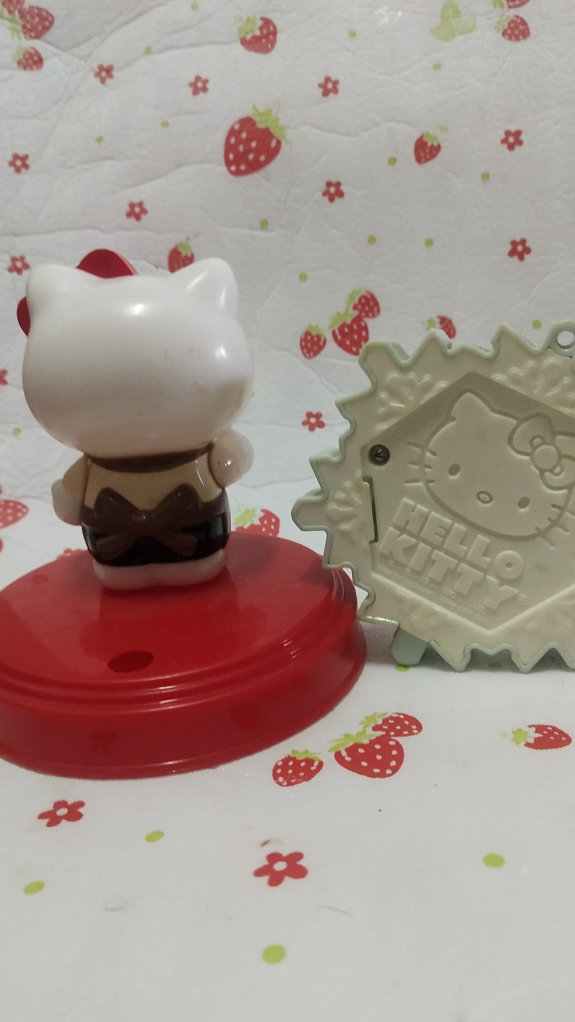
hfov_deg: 35.6
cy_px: 511
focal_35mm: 33
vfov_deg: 59.5
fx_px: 894
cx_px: 303
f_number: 1.8
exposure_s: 1/33.3
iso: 433
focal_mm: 3.95
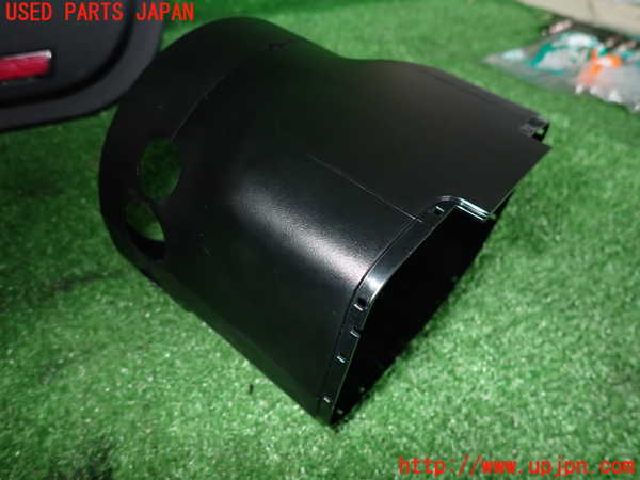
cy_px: 240
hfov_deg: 69.4
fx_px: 462
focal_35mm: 25
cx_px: 320
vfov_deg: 54.9
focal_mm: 4.5
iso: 320
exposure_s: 1/30
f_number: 5.6
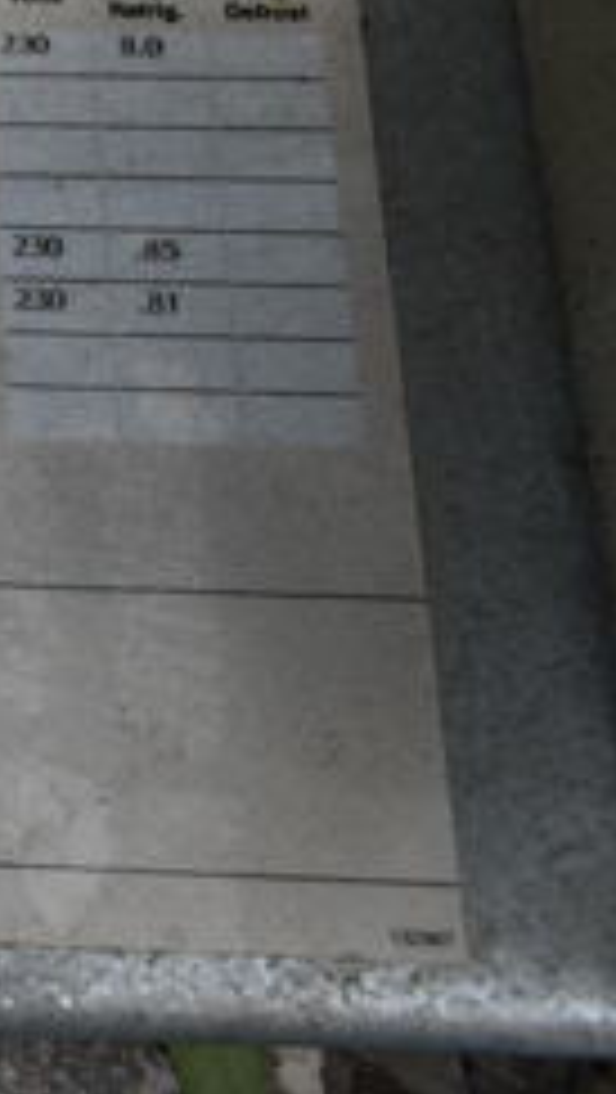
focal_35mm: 71
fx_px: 2058
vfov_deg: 28.9
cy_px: 185
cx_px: -665
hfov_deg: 14.0
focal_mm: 18
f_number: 8
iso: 100
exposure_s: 1/250
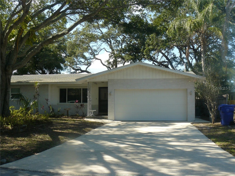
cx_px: 118
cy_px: 88
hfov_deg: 51.4
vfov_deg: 39.7
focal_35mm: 36
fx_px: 244
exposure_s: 1/250
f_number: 4.5
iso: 100
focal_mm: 6
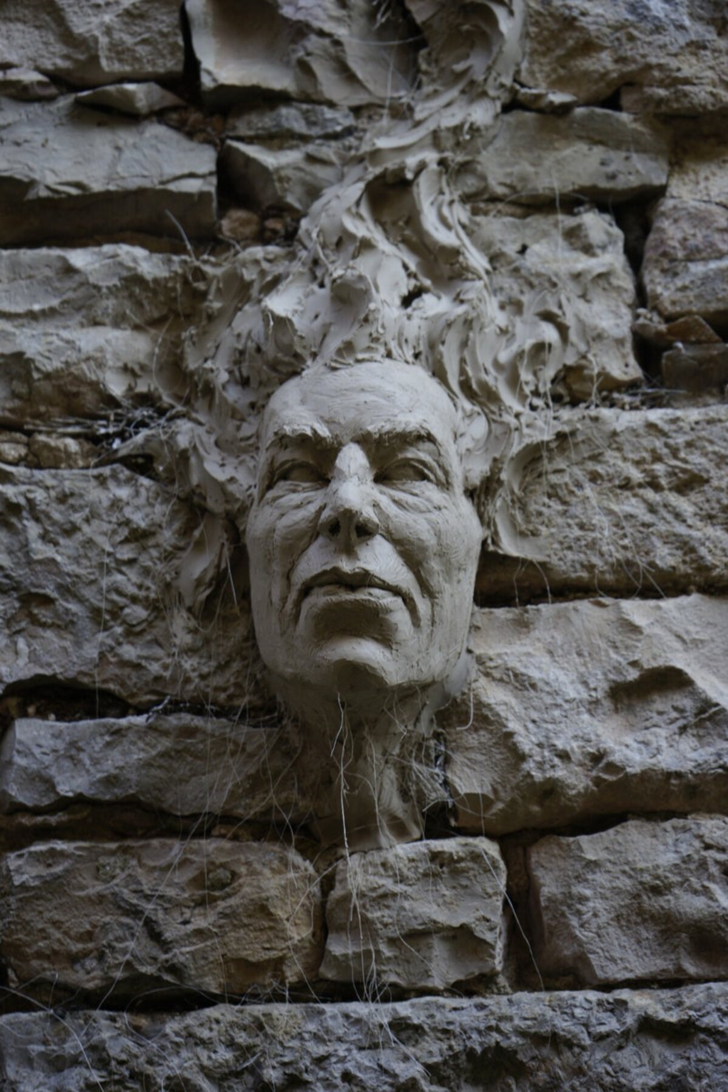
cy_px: 546
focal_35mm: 70
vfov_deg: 28.8
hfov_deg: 19.5
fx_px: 2123
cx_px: 364
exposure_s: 1/100
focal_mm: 70
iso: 400
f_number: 5.6
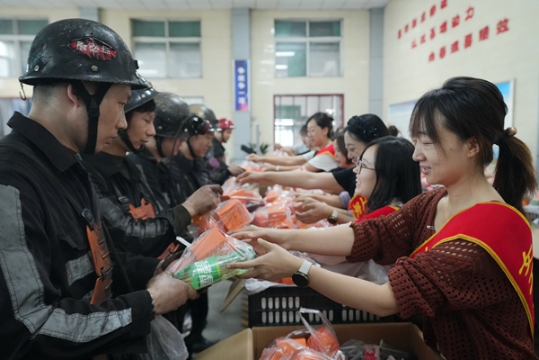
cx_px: 270
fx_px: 479
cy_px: 180
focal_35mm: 32
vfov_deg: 41.1
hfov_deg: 58.7
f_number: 3.5
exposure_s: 1/500
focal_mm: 32
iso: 8000
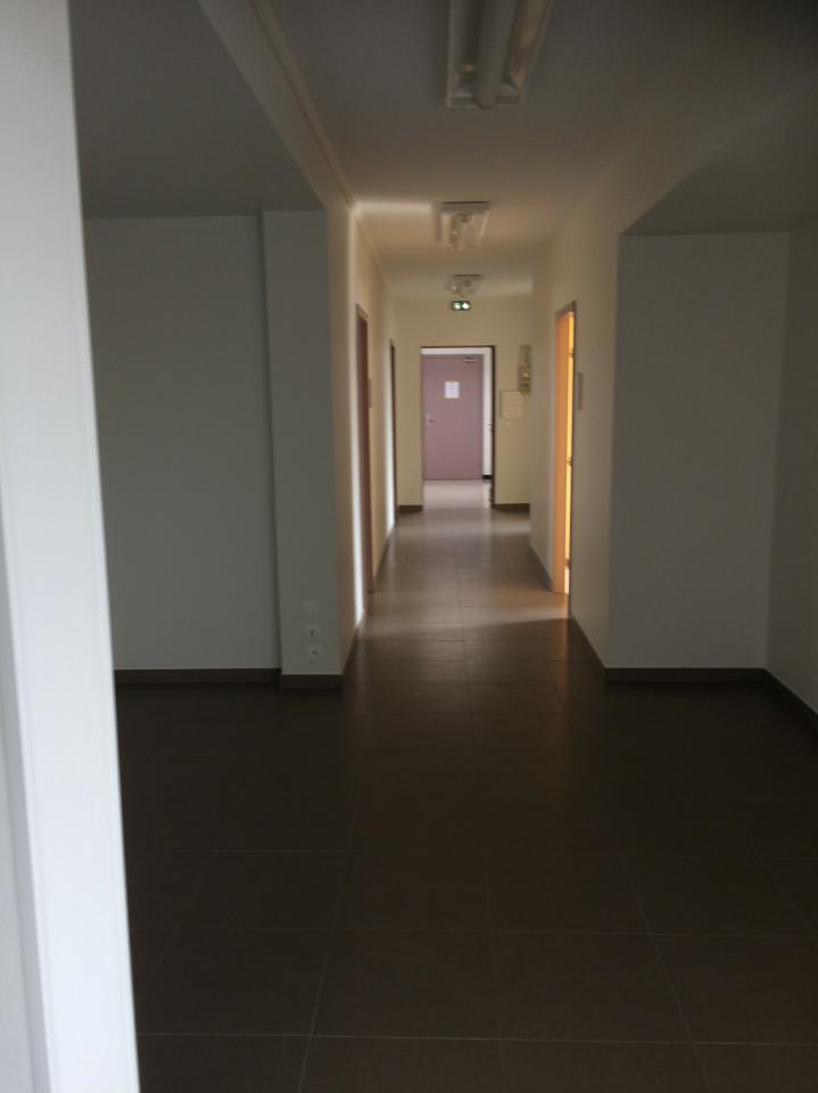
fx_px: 915
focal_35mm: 29
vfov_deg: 61.7
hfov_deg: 48.2
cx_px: 409
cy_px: 546
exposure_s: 1/33
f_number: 2.2
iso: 40
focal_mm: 4.15
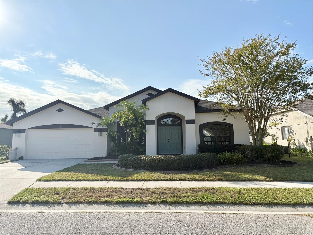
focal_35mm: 26
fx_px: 235
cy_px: 118
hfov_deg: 67.3
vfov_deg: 53.1
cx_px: 156
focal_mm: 5.96
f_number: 1.6
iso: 50
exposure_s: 1/8850
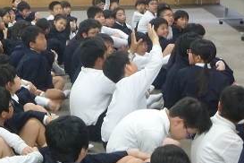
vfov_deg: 15.5
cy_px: 8
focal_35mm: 87
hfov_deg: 23.0
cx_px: 46
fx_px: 590
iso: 400
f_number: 4.3
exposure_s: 1/15
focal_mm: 5.9
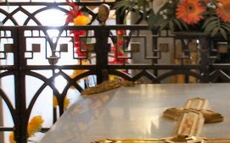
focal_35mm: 188
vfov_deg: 7.0
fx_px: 1178
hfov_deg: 11.0
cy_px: 24
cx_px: 235
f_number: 3.2
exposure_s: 1/10
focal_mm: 12.4
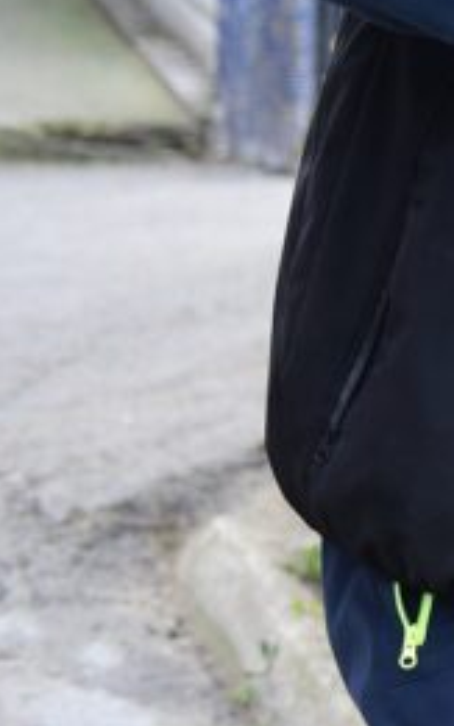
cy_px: -140
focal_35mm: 192
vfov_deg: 10.7
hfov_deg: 6.2
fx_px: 3803
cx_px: 1398
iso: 1000
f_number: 2.8
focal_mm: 48
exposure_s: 1/2500
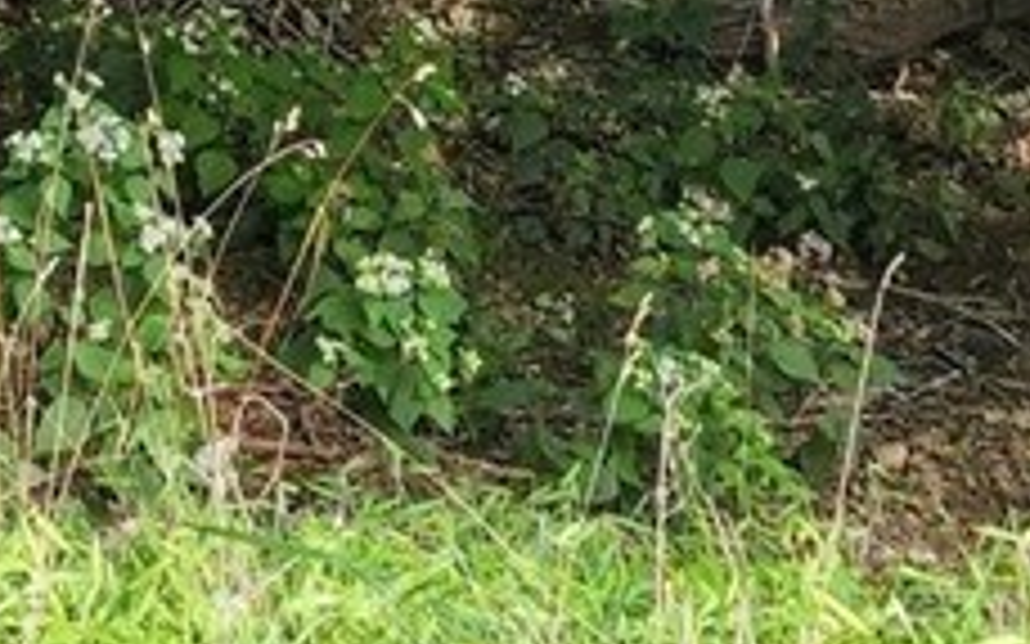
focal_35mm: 109
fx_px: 3059
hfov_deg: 17.6
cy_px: -1054
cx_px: -400
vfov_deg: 10.0
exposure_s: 1/180
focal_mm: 6.4
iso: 32
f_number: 1.8
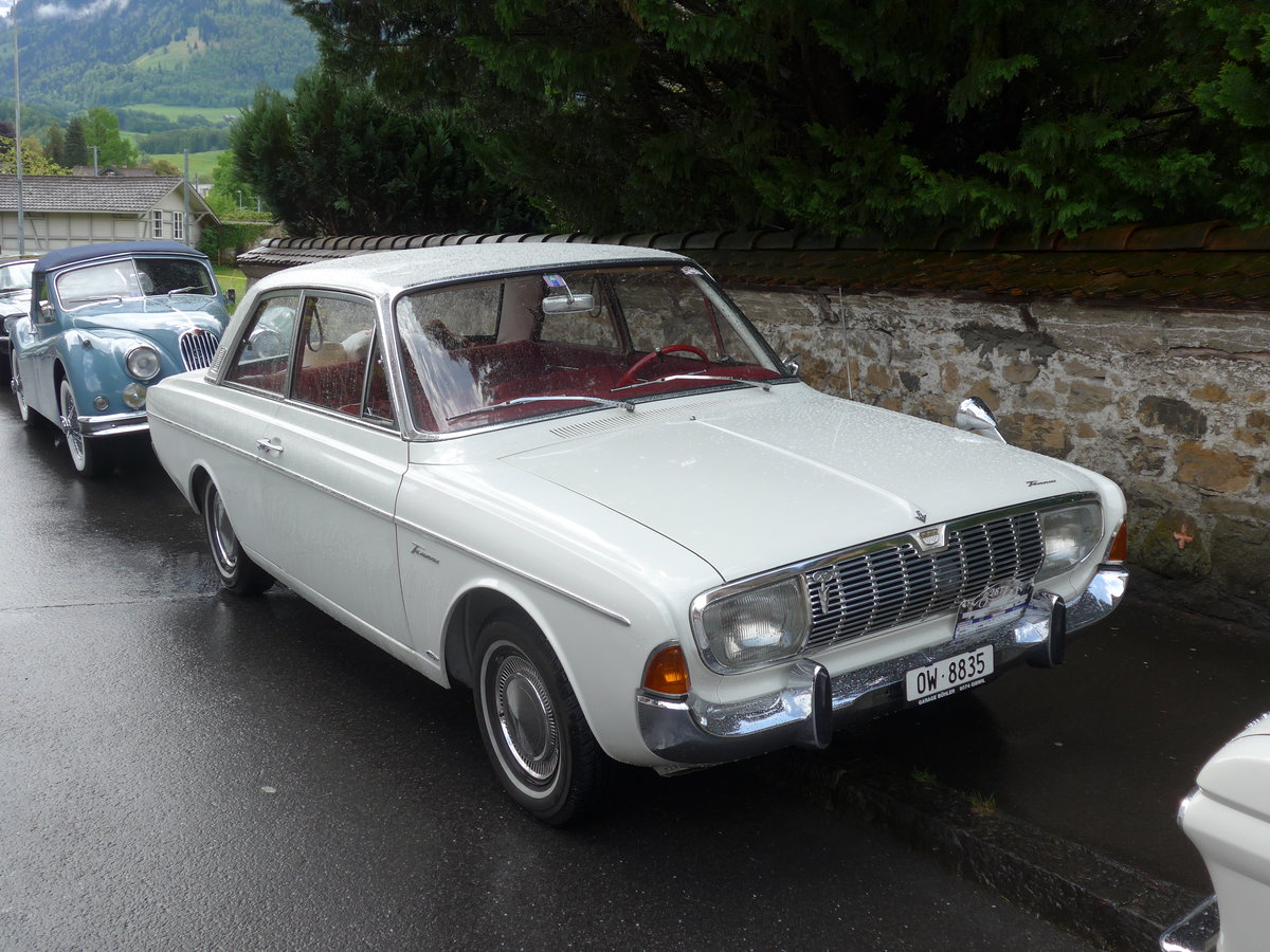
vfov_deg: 36.8
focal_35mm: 39
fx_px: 1431
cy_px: 476
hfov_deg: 47.9
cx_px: 635
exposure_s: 1/500
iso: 80
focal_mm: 8
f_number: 2.8
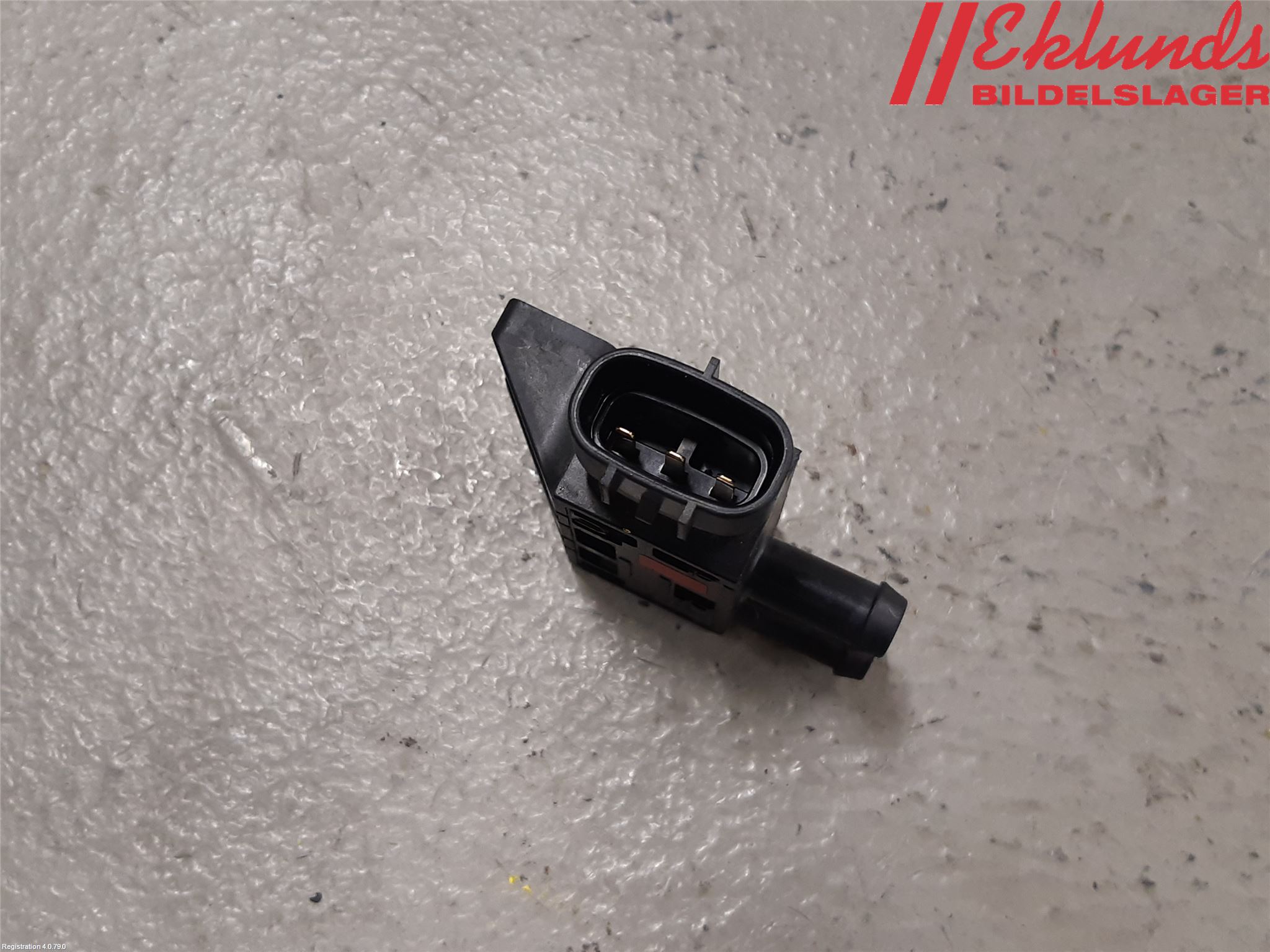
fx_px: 954
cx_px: 635
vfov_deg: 53.1
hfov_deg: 67.3
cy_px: 476
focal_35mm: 26
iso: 125
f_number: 1.7
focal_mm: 3.93
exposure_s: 1/50
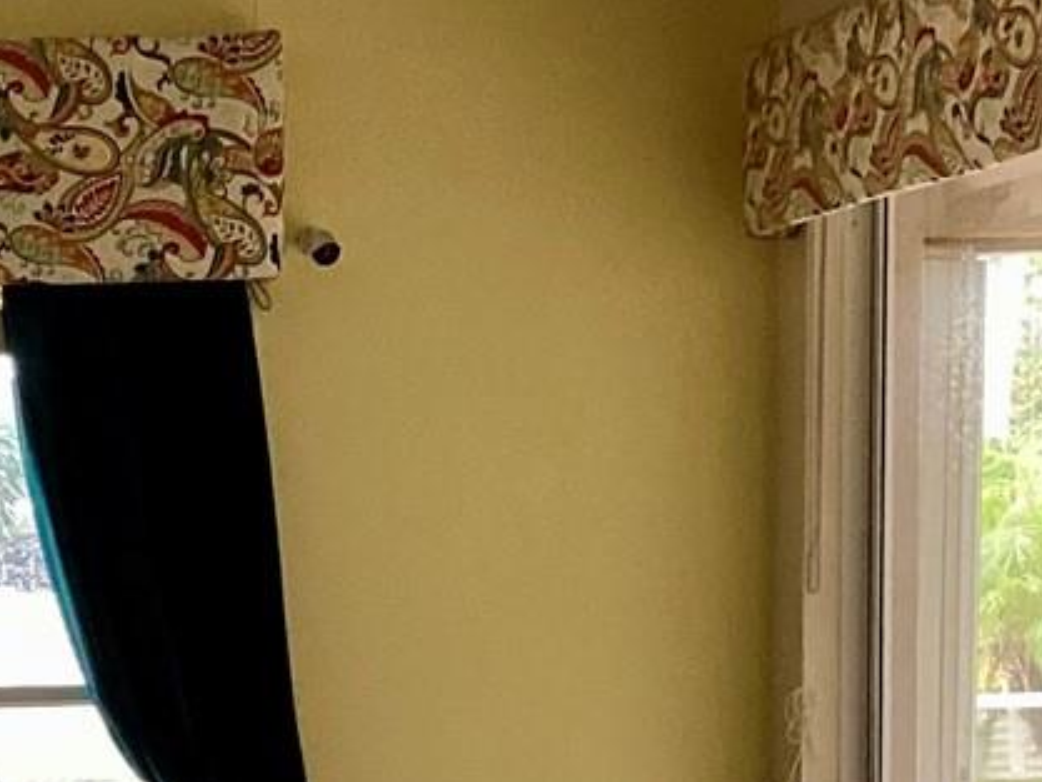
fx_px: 3583
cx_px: -377
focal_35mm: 119
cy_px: 837
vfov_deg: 12.3
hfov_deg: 15.6
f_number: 2.4
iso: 125
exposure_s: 1/60
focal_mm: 3.3
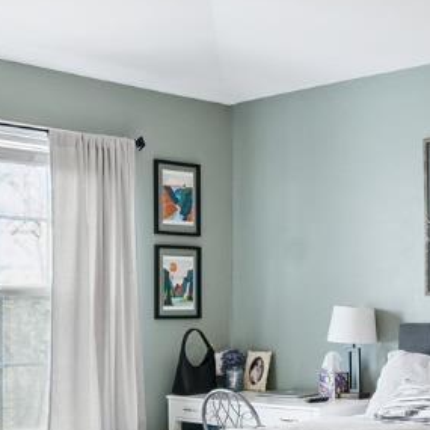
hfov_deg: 24.6
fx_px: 942
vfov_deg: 25.5
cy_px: 301
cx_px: 421
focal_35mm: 67
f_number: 7.1
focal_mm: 15
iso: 640
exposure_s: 1/13
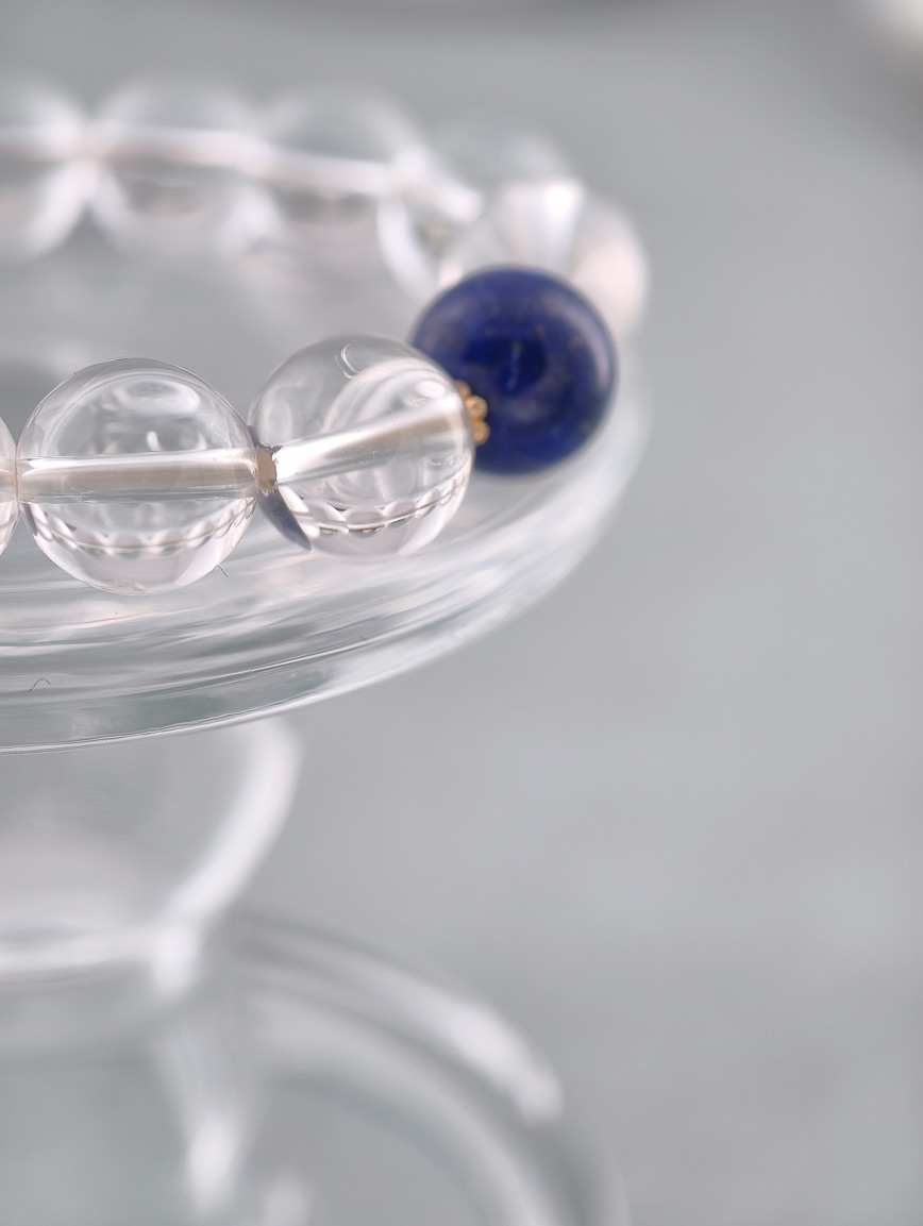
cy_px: 613
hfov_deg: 17.4
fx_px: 3015
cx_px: 462
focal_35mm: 85
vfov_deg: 23.0
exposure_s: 1/160
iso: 125
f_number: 2.67
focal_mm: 22.48
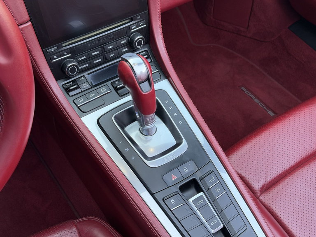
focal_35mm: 48
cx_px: 158
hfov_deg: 39.7
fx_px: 438
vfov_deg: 30.3
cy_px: 118
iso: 160
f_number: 1.78
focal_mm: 6.76
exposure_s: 1/236
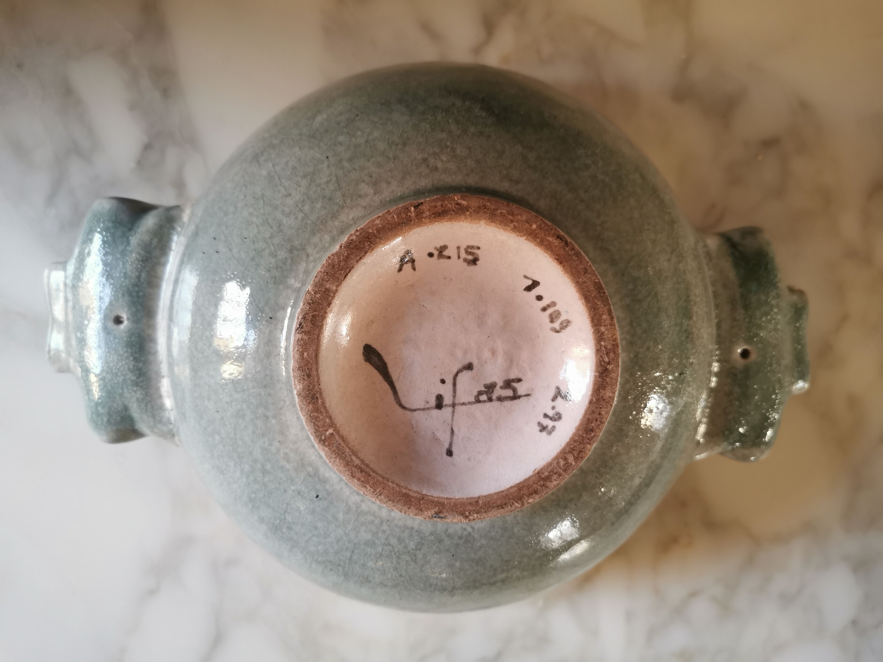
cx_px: 442
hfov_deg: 65.3
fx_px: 689
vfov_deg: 51.4
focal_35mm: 27
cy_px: 331
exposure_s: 1/33.3
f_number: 1.8
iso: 320
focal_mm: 5.58
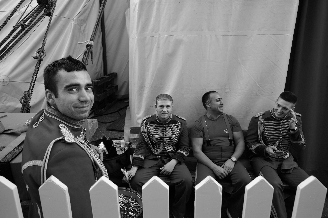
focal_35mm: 27
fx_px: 246
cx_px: 164
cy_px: 109
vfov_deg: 47.9
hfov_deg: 67.4
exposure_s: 1/340
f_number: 5.6
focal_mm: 18
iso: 1250
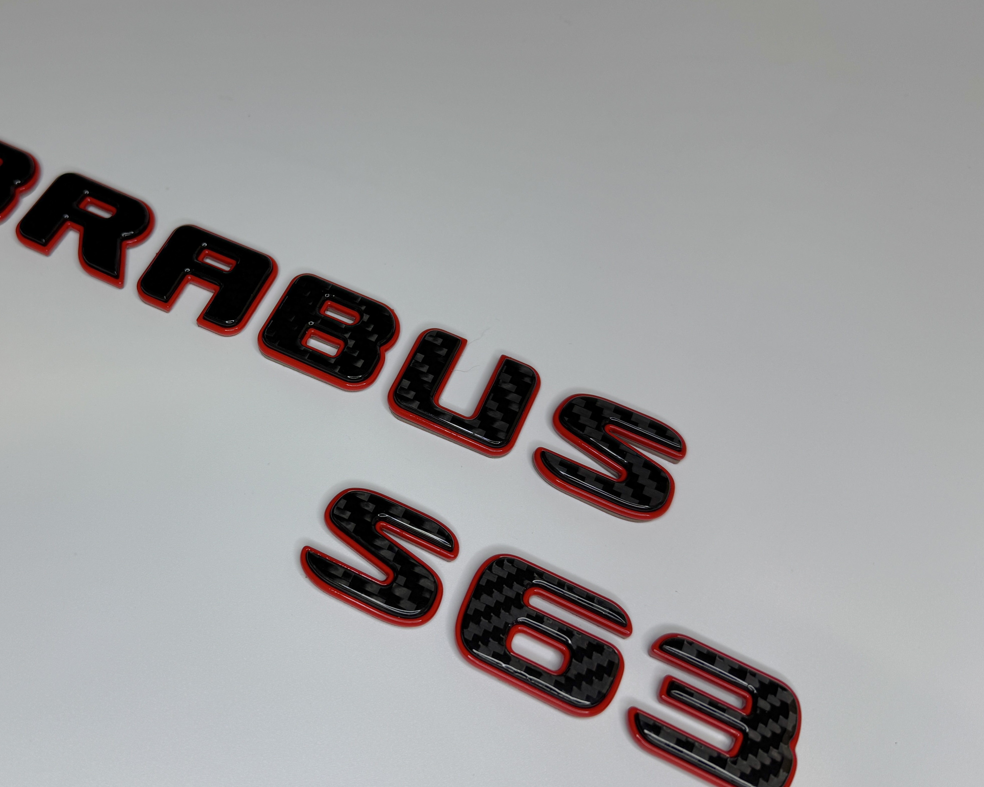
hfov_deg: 51.6
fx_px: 990
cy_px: 369
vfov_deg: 43.3
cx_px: 310
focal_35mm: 34
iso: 64
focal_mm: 6.76
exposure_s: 1/100
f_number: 1.78
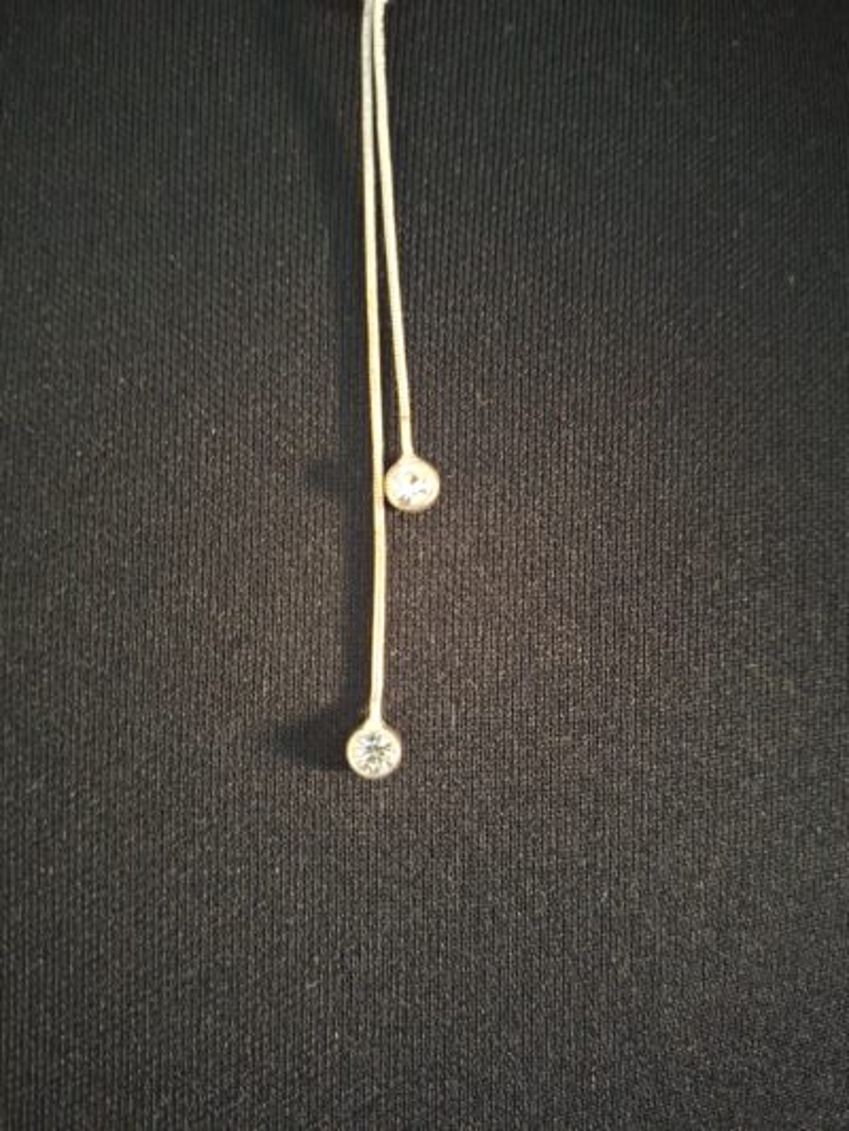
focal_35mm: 23
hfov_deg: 58.9
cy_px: 566
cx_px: 424
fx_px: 752
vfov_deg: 73.9
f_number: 1.8
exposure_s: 1/17
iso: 1250
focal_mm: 5.54
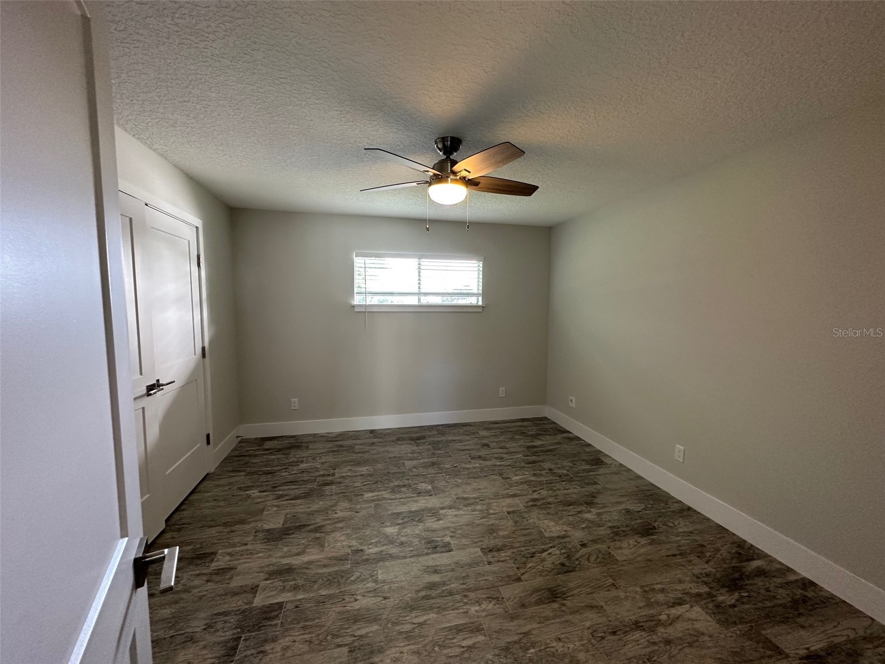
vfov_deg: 85.7
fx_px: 358
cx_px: 442
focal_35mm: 14
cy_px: 332
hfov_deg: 102.1
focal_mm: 2.22
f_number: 2.2
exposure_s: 1/120
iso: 250
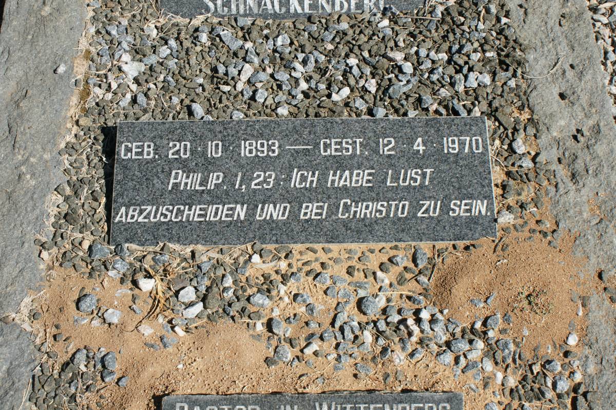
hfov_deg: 37.9
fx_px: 898
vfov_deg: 25.7
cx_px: 308
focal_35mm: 52
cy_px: 205
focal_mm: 35
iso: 200
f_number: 9
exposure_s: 1/320
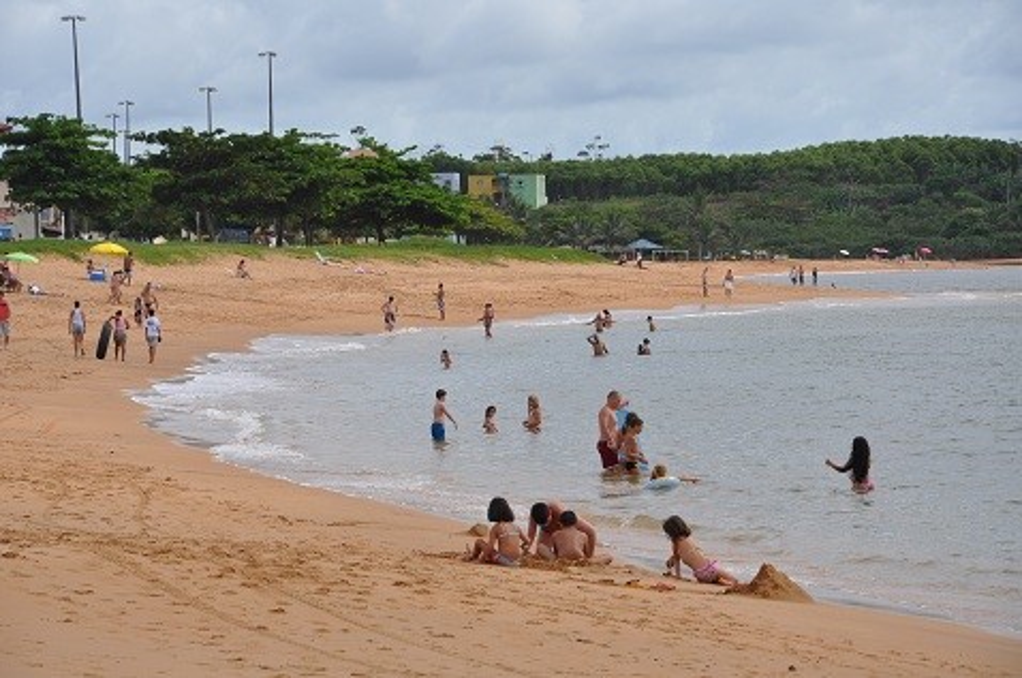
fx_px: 4464
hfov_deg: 13.1
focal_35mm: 158
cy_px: 339
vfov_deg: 8.7
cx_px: 511
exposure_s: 1/500
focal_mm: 105
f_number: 11
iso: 200
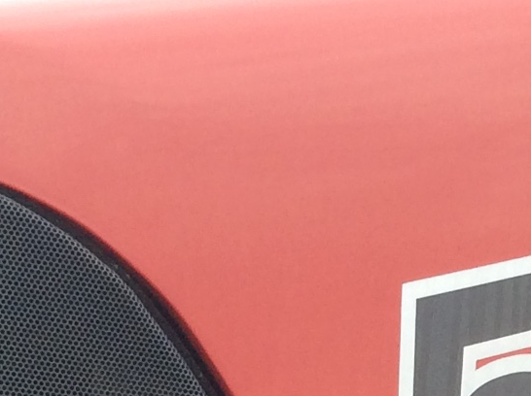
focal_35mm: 152
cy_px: 783
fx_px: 2329
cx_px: 868
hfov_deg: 12.2
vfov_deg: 9.2
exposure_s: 1/198
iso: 32
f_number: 2.4
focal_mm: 3.3
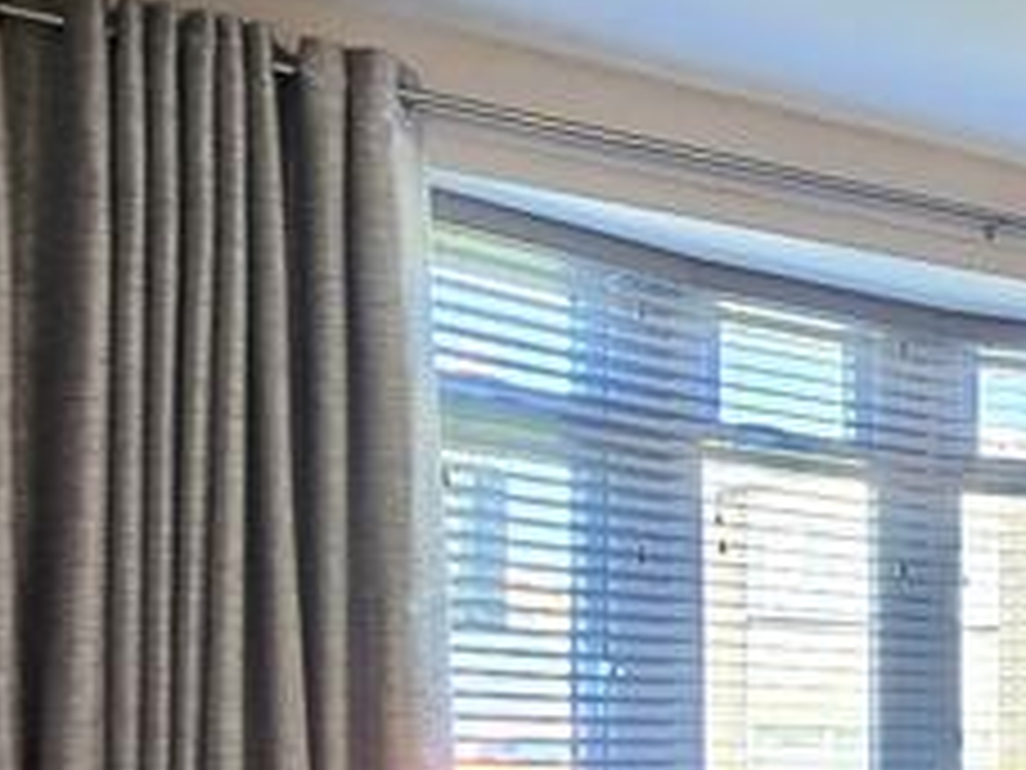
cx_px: 1845
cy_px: 770
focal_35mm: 57
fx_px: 1689
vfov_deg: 24.5
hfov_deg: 21.7
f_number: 2.2
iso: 125
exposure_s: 1/50.3
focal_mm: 2.2
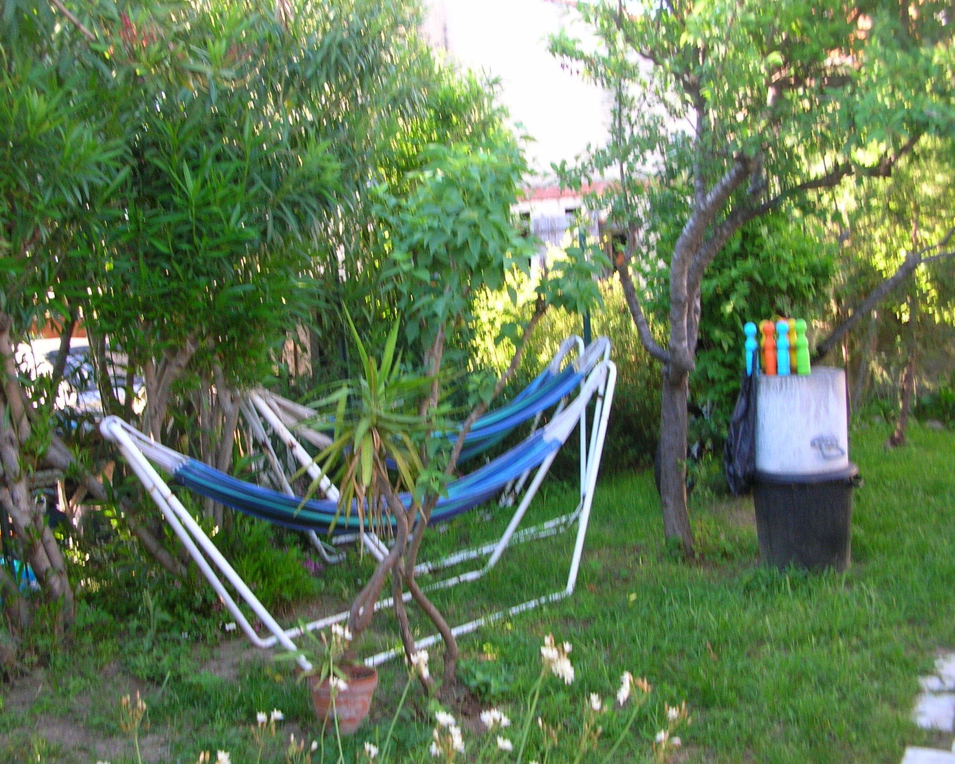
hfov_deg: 49.1
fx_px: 1046
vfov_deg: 40.1
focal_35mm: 37
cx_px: 454
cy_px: 383
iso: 50
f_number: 2.8
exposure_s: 1/30.2
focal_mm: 5.8
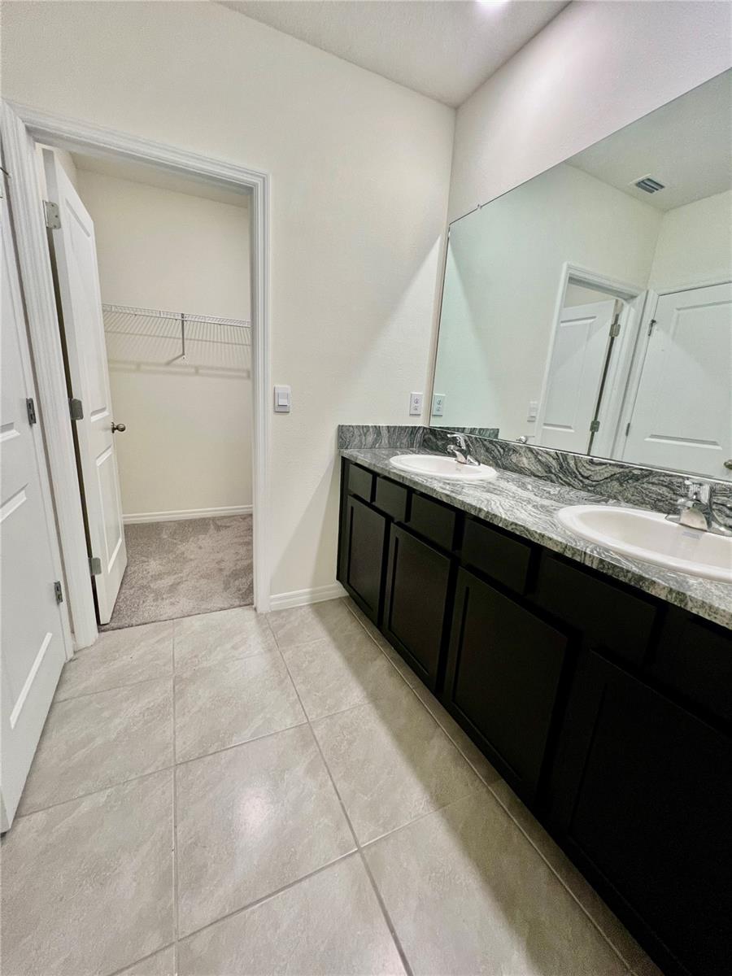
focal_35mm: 13
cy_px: 488
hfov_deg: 89.9
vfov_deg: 106.2
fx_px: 367
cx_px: 366
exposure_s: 1/120
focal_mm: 1.57
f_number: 1.8
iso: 200
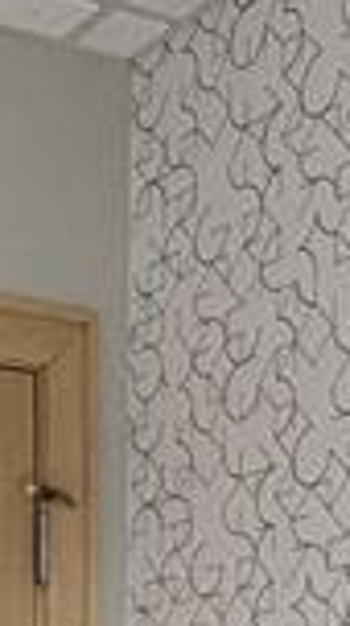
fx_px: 1707
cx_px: 33
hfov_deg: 11.6
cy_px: 1112
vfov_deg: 17.2
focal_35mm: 103
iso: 125
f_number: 2.2
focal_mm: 2.22
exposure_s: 1/120
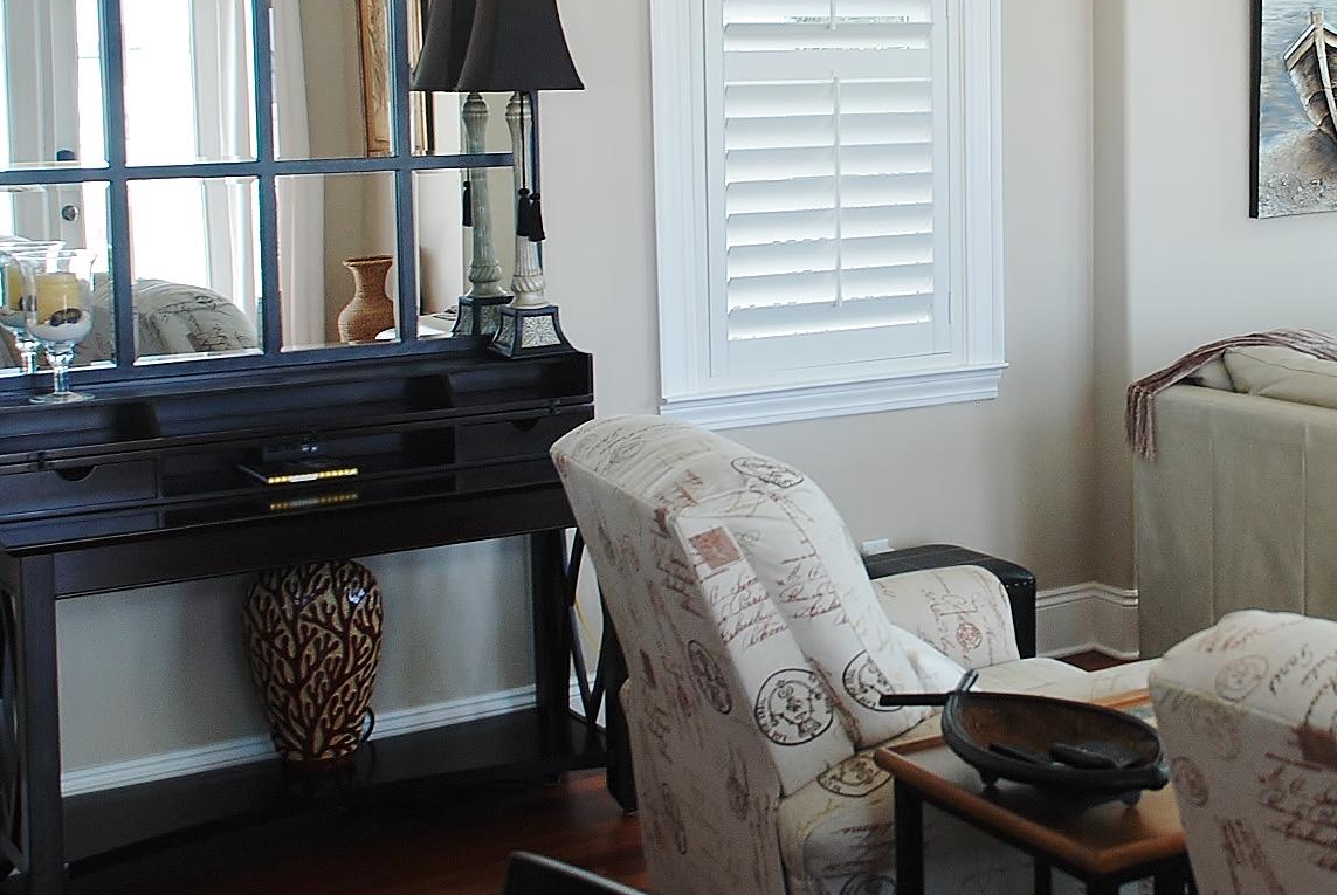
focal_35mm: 61
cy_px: 219
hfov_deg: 32.2
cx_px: 1019
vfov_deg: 22.1
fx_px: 2268
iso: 200
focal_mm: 24
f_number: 4.5
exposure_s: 1/80
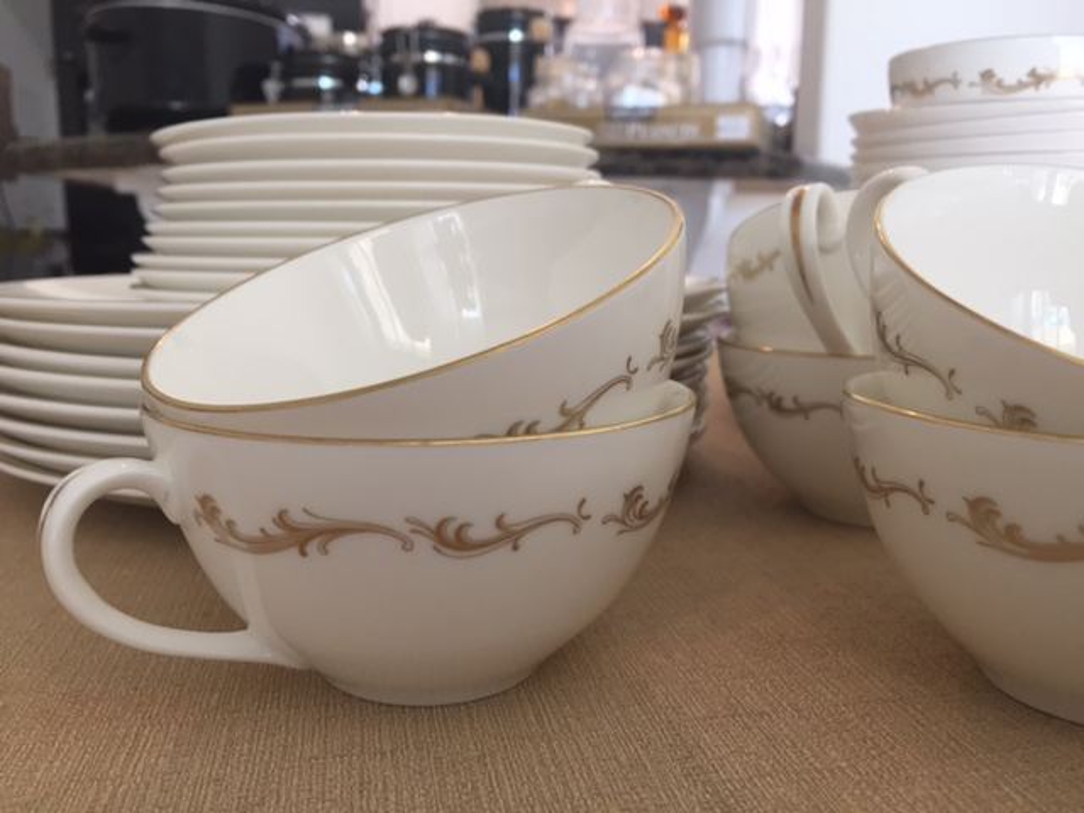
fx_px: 908
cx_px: 542
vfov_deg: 48.2
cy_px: 406
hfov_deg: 61.7
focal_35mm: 29
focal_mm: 4.15
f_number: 2.2
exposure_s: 1/30
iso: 64
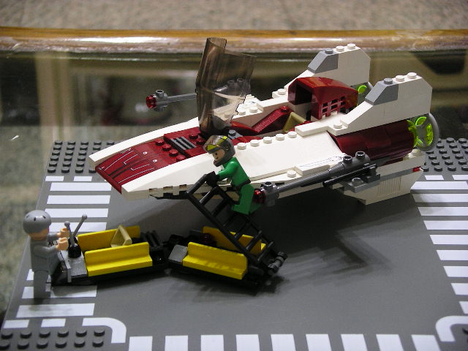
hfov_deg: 23.3
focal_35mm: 84
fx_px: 1136
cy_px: 176
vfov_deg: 17.6
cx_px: 234
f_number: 3.6
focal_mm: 17.4
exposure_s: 1/10
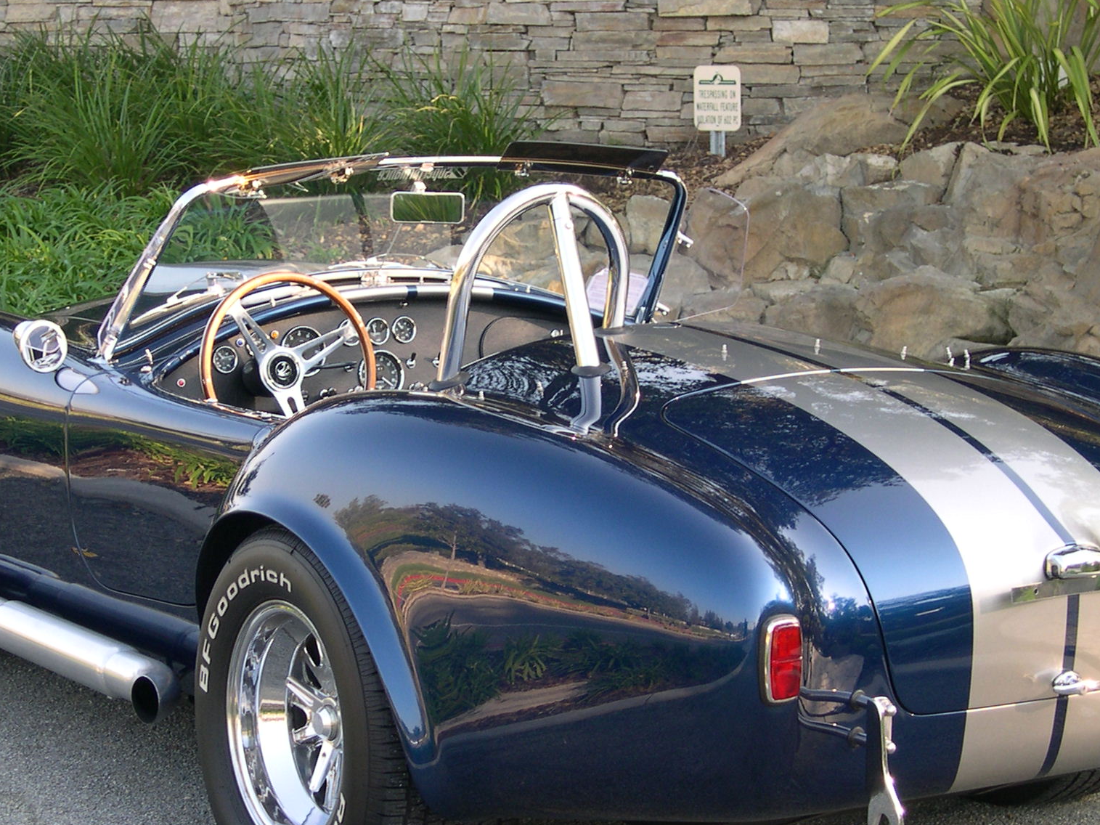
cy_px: 453
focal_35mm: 93
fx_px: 2955
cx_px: 439
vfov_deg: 15.9
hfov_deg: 21.1
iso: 100
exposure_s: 1/75.1
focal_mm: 13.2
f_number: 3.5
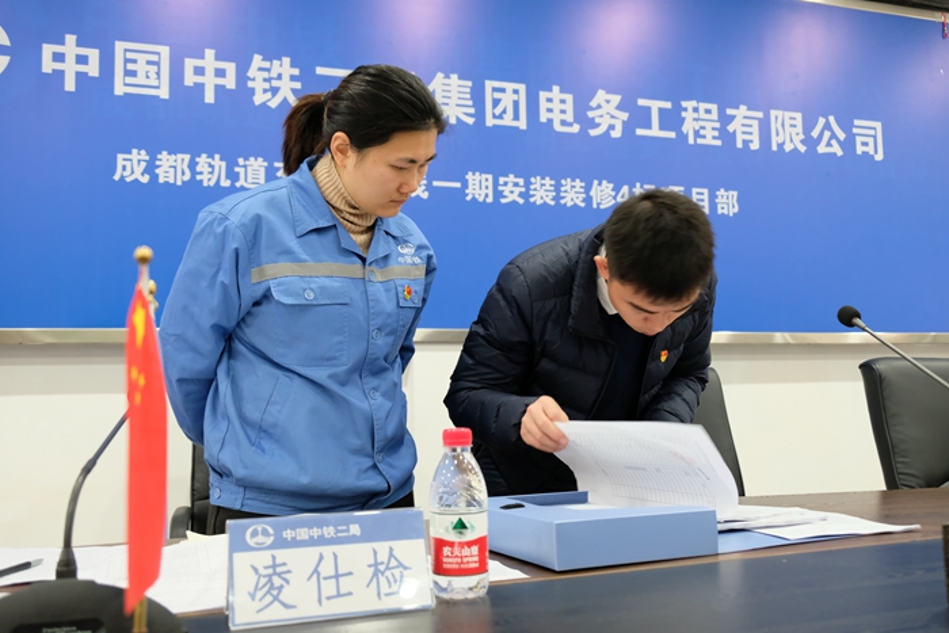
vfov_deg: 38.9
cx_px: 474
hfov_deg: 55.8
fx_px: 896
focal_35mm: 34
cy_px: 316
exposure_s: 1/34
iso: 3200
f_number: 4
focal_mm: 22.4
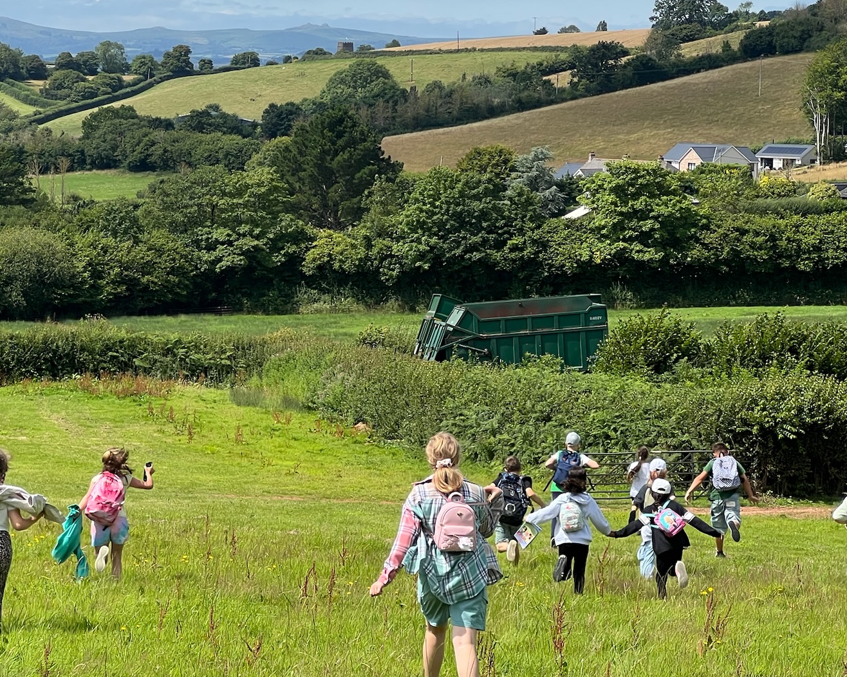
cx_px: 361
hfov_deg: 16.4
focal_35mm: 117
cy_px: 288
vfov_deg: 13.2
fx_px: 2932
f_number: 2.8
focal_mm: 9
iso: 32
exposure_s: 1/723
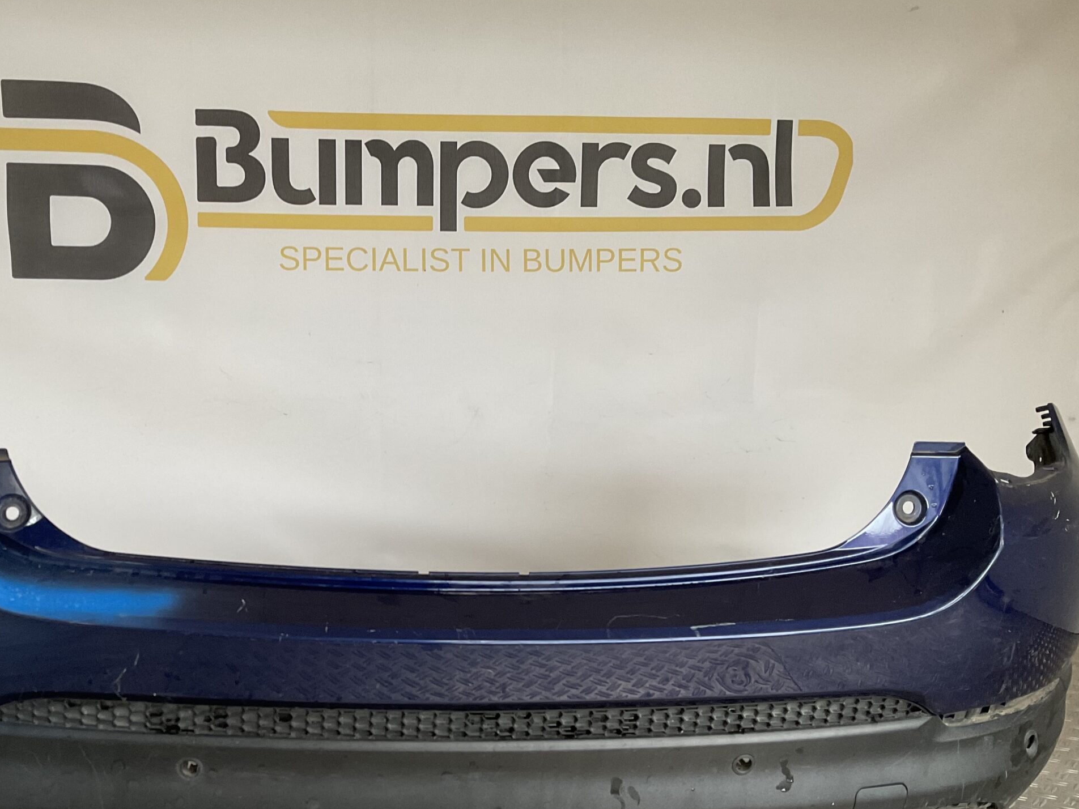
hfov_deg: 47.4
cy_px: 527
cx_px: 394
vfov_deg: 36.5
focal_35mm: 39
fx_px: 1216
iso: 64
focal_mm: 3
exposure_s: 1/50
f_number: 1.8
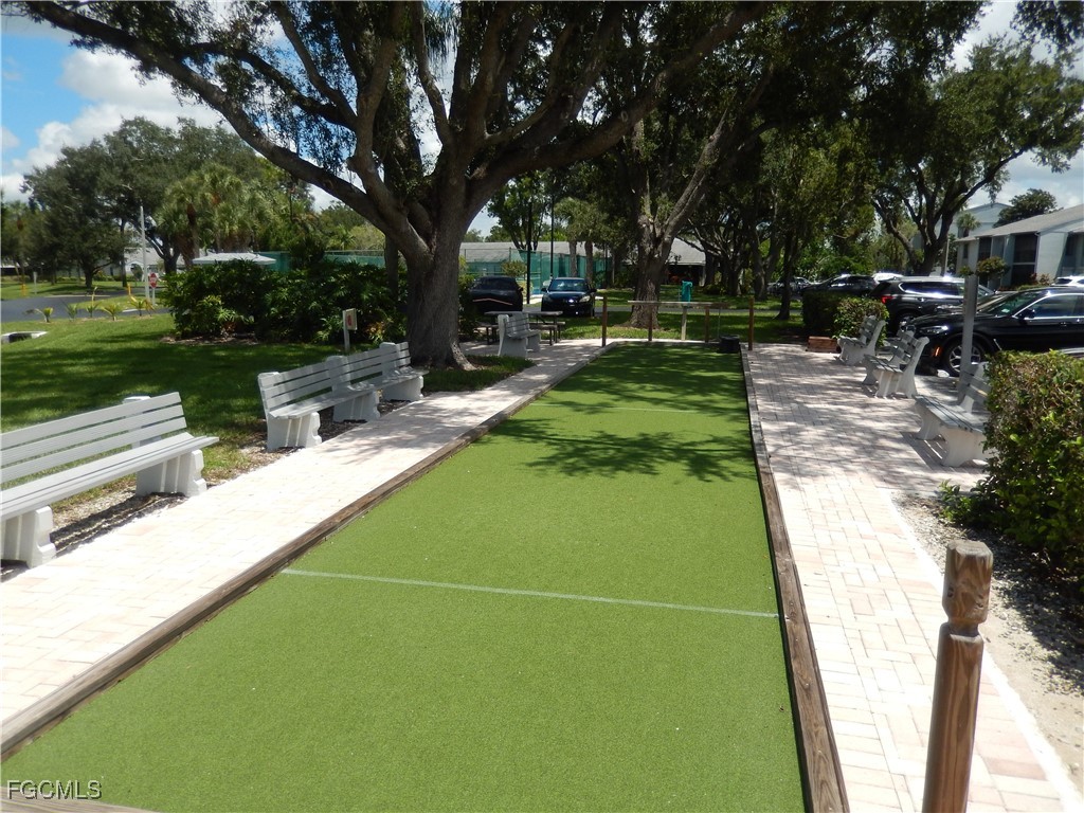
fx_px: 783
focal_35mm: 25
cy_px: 406
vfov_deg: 54.9
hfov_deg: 69.4
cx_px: 542
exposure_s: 1/400
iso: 125
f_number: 6.8
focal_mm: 4.5
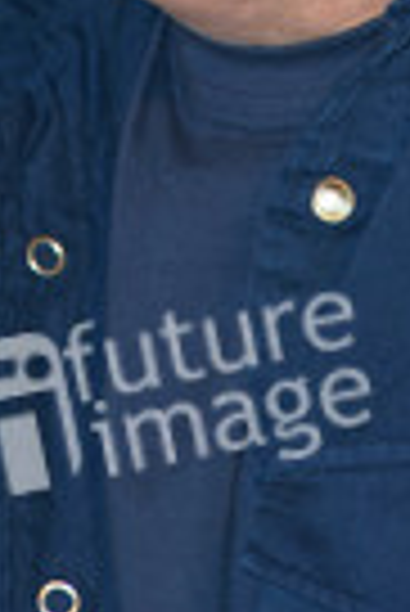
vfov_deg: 3.0
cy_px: -274
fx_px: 11611
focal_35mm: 681
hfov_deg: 2.0
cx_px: 275
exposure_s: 1/40
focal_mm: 155
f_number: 5.6
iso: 200
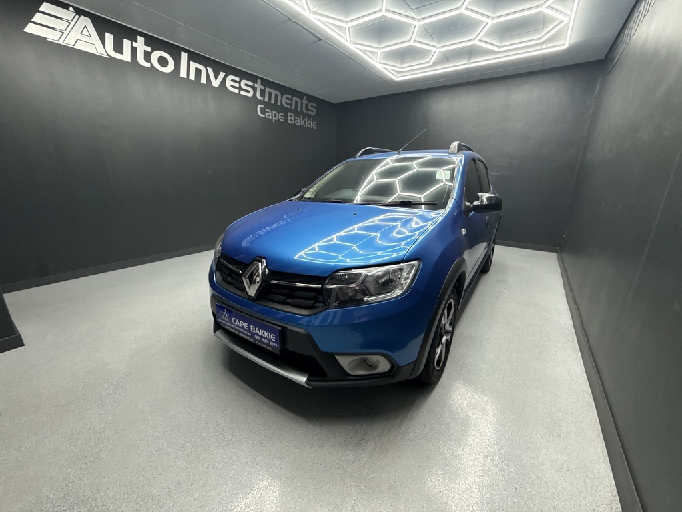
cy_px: 256
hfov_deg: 102.1
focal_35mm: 14
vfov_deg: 85.7
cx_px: 341
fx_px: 276
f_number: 2.2
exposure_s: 1/100
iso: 160
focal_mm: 2.22
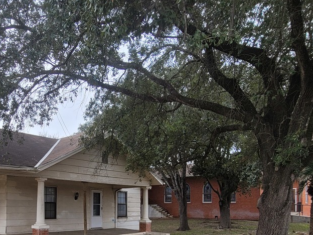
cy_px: 202
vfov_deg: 43.5
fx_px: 271
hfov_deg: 57.7
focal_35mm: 30
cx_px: 89
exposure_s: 1/814
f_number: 2.2
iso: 64
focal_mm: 2.2
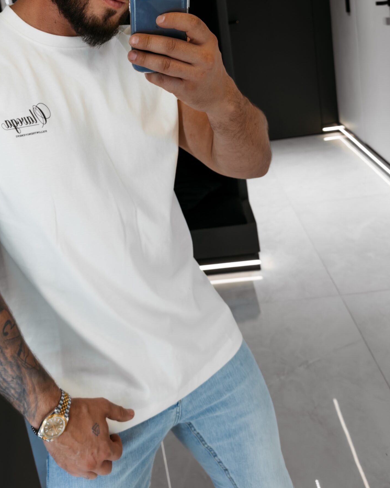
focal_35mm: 41
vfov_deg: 43.8
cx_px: 123
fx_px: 592
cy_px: 145
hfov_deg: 36.0
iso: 64
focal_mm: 6.76
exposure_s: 1/120
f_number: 1.8
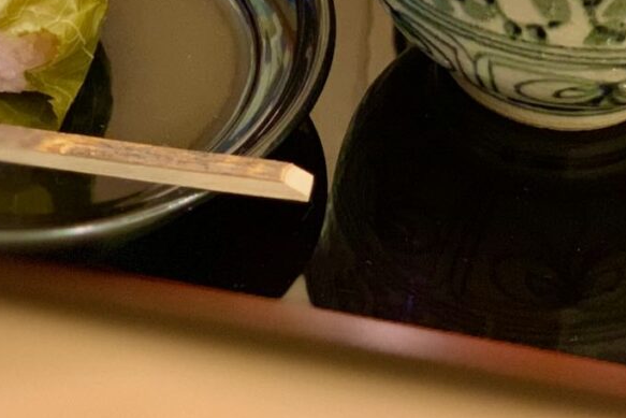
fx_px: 1652
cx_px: 127
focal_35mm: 95
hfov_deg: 21.2
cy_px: 10
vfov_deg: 14.2
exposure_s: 1/33
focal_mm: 6
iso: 400
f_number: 2.4
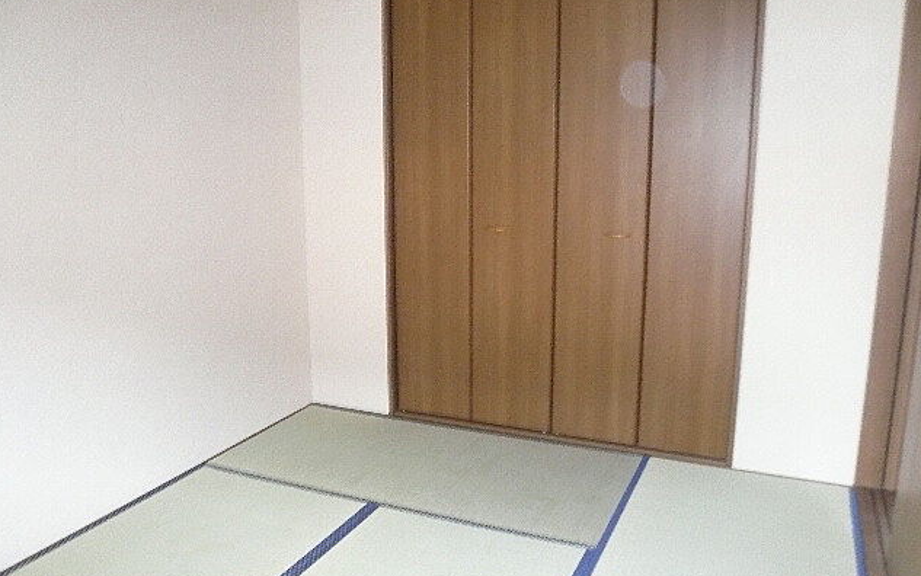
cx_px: 457
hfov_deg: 62.9
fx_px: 753
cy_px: 305
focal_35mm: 30
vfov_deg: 41.8
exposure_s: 1/30
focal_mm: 4.6
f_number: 2.8
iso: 320
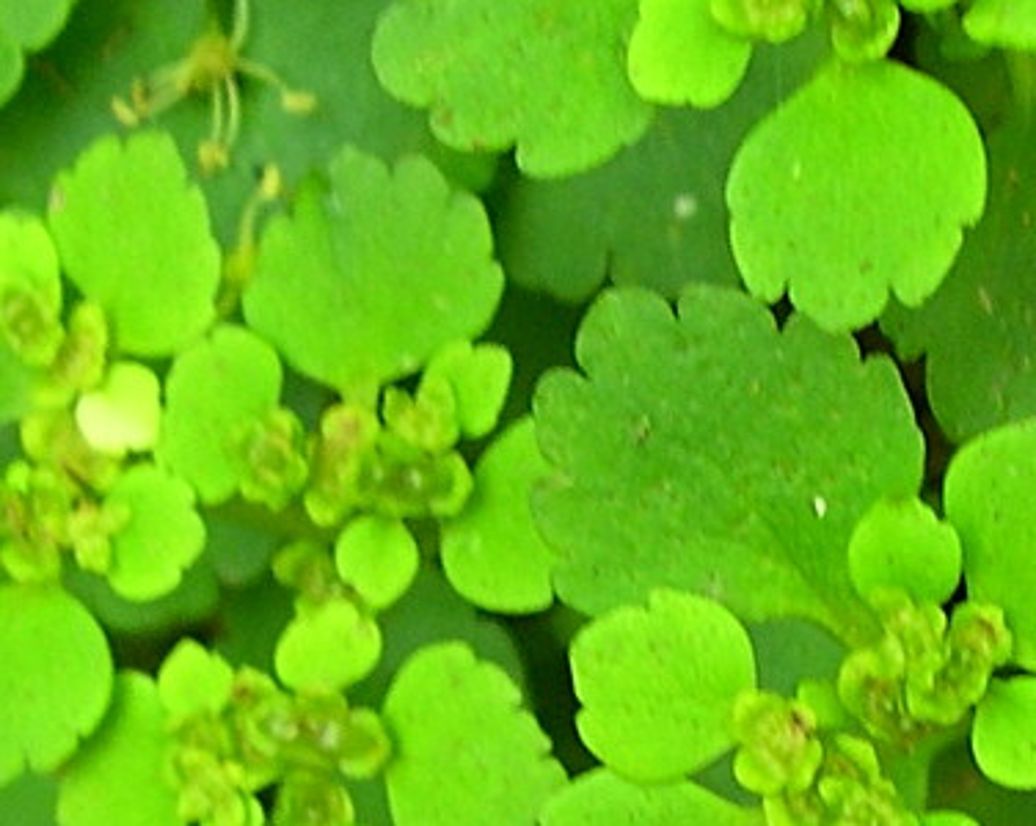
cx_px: 1036
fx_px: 4840
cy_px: 895
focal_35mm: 158
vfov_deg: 9.7
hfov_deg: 12.1
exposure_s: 1/12
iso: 100
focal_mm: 8
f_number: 2.8
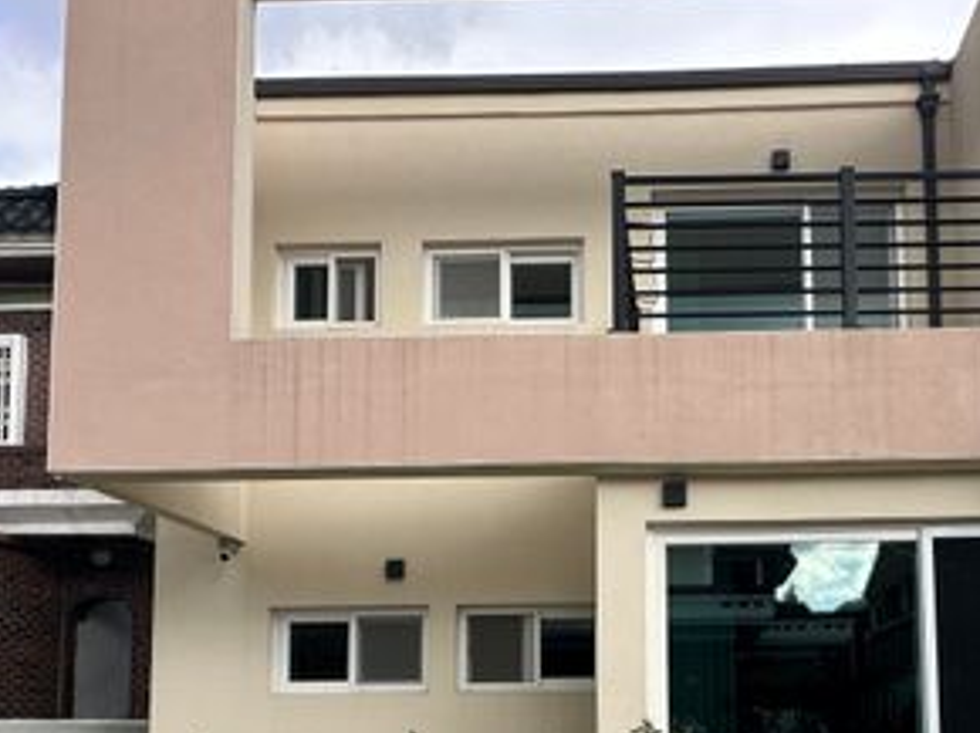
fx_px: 820
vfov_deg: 43.7
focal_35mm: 29
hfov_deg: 60.1
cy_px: 669
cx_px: 659
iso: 40
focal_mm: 2.22
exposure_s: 1/575
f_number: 2.2
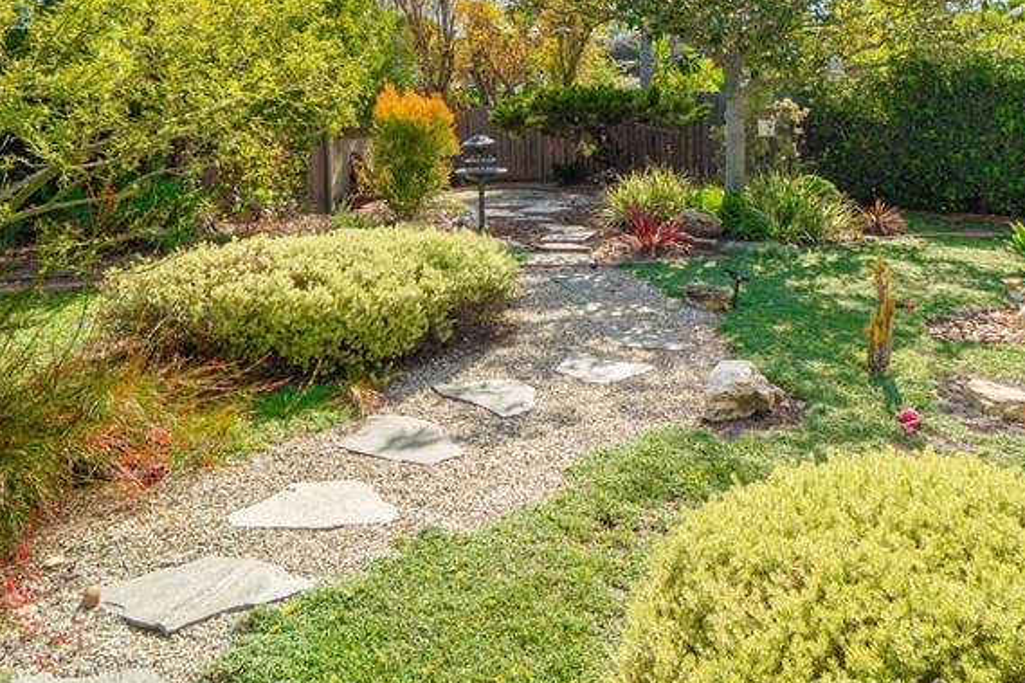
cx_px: 620
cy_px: 106
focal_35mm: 27
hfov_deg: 66.7
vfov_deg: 44.7
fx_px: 768
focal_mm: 10
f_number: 7.1
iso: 100
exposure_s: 1/200
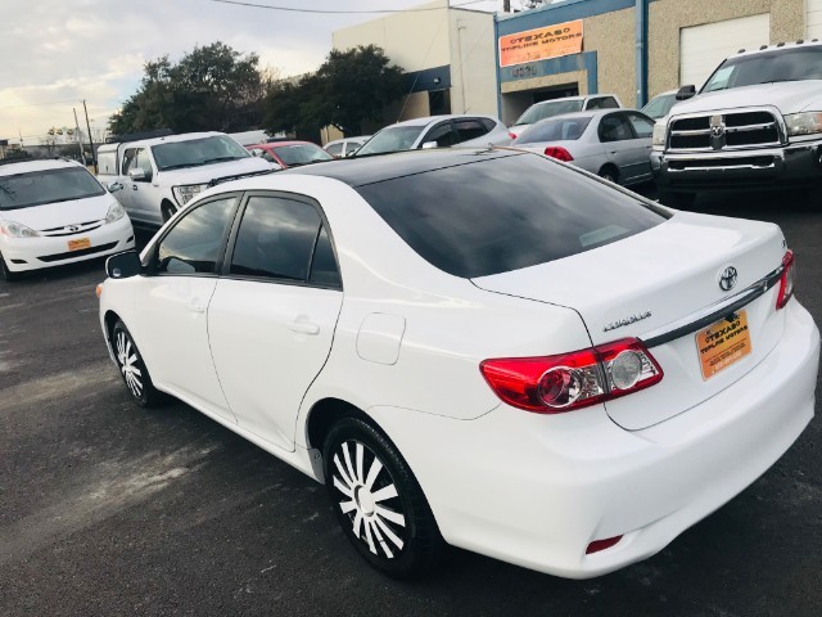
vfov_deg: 49.7
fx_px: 665
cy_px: 308
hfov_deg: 63.4
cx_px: 411
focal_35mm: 28
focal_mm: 3.99
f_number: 1.8
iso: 20
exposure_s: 1/948
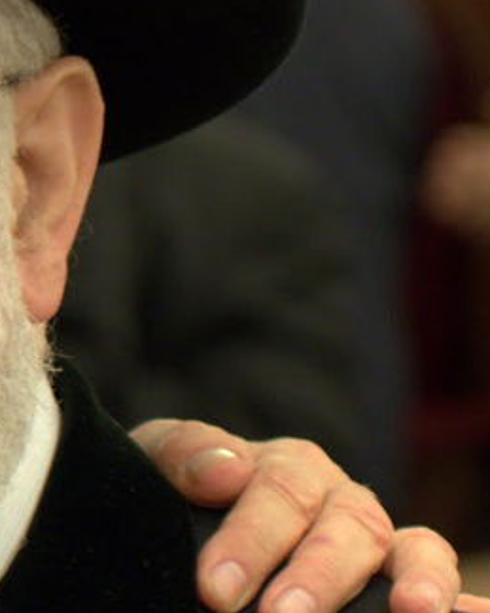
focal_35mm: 304
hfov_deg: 5.0
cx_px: -639
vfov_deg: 6.4
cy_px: 346
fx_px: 5513
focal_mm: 50
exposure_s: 1/50
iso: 800
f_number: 2.8
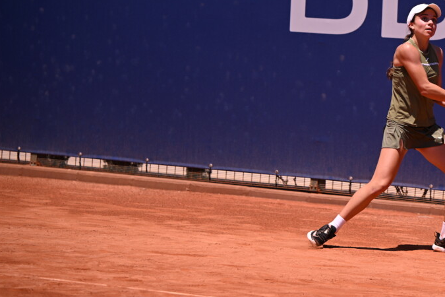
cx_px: 376
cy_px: 88
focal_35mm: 217
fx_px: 2682
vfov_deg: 6.3
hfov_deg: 9.5
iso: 100
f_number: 2.8
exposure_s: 1/2500
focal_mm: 122
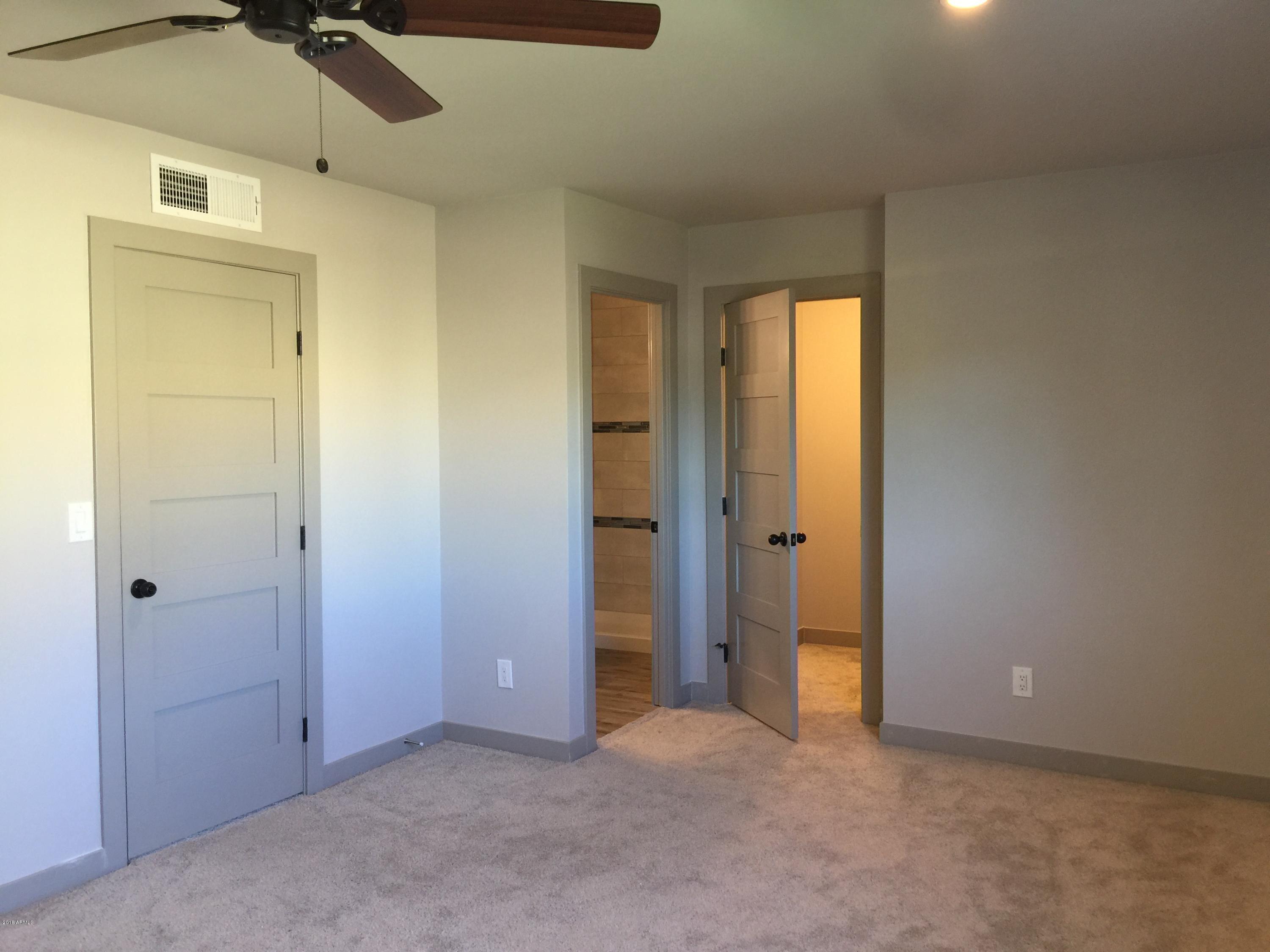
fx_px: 1064
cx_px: 635
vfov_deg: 48.2
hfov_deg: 61.7
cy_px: 476
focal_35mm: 29
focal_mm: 4.15
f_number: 2.2
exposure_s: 1/15
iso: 40
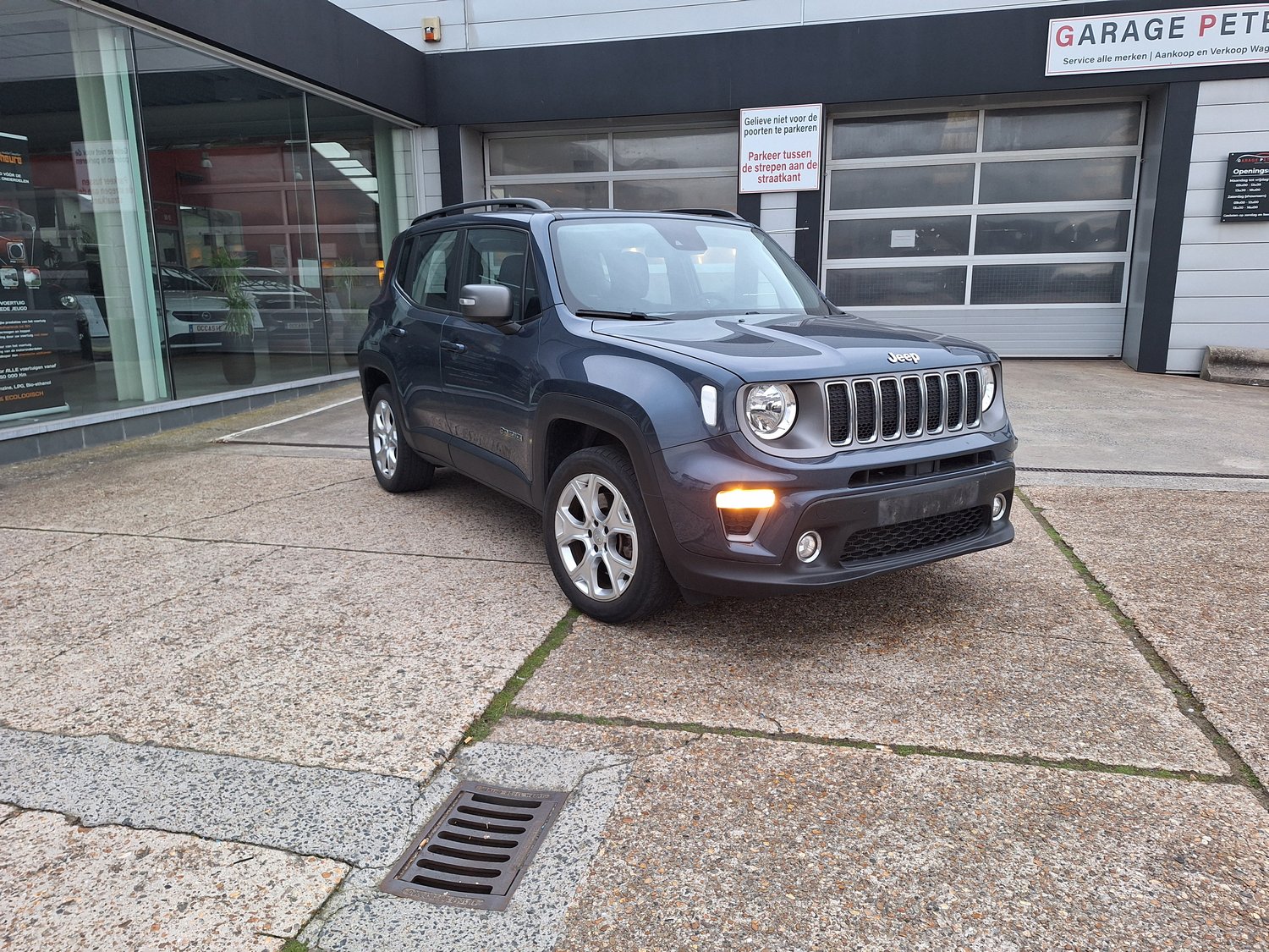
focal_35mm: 23
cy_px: 476
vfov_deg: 58.9
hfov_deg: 73.9
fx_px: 843
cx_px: 634
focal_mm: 5.54
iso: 250
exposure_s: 1/50
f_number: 1.8
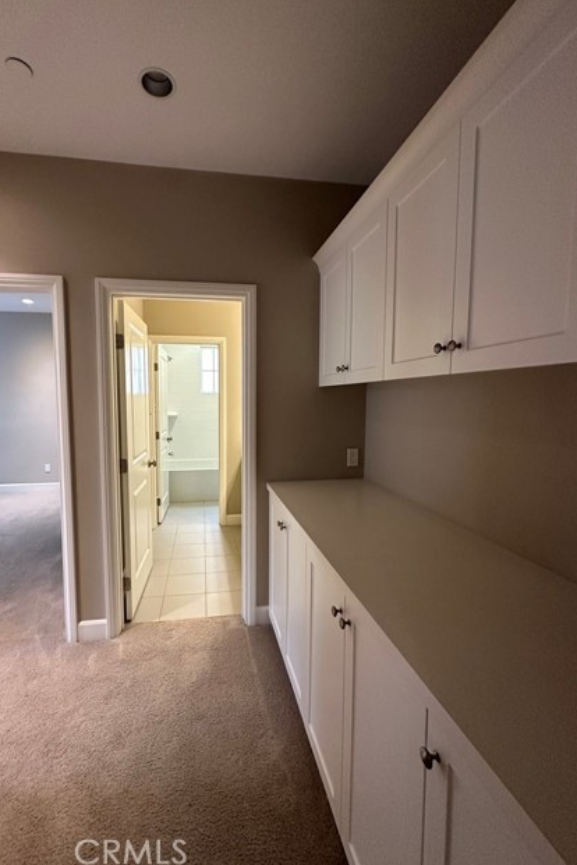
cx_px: 252
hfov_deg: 77.0
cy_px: 426
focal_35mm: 15
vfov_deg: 100.4
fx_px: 361
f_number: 2.2
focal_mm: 2.22
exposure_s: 1/60
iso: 250
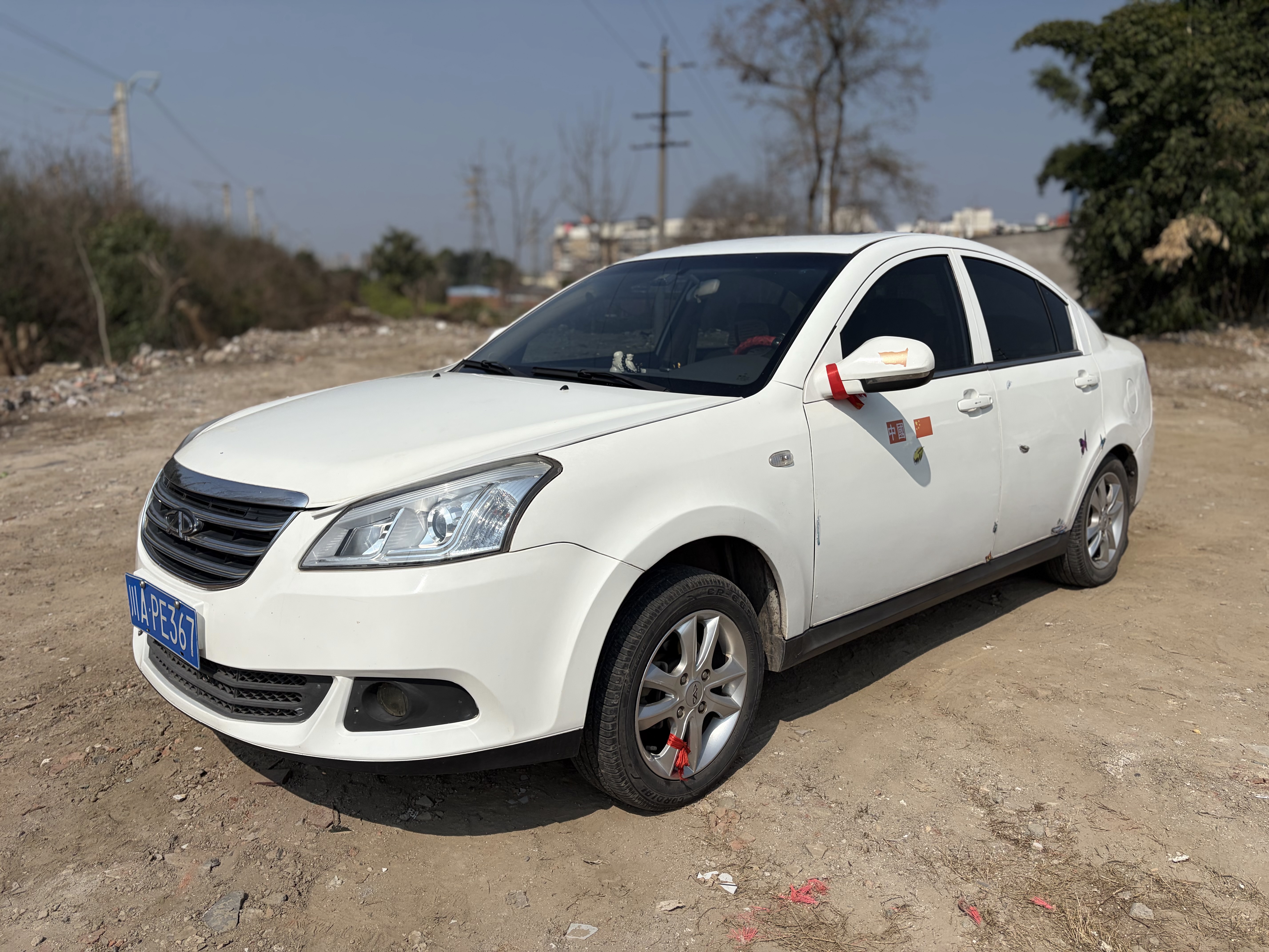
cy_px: 476
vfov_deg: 53.1
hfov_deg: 67.3
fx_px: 953
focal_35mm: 26
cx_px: 634
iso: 50
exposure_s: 1/14493
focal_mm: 5.96
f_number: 1.6
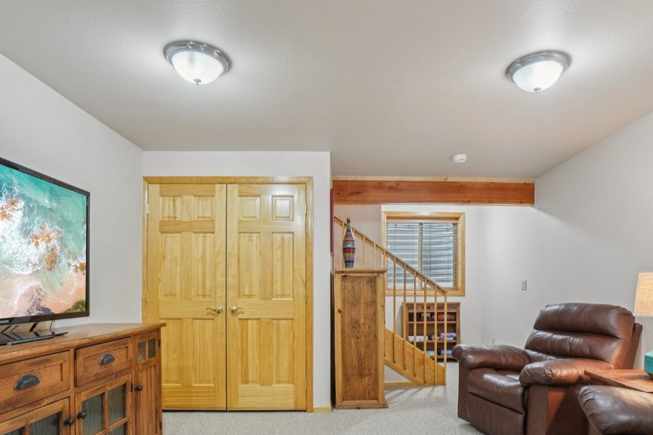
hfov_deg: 83.4
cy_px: 277
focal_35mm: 20
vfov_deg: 60.9
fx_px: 363
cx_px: 374
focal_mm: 10
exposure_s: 1/4
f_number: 8
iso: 400
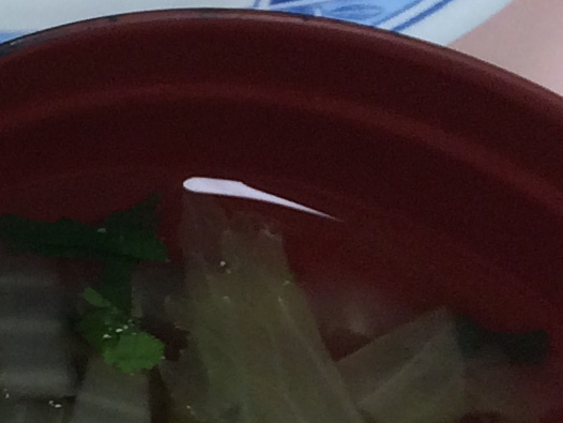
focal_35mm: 186
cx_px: -1069
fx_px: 3027
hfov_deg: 8.9
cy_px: 223
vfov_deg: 8.0
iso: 40
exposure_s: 1/60
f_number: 2.2
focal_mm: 4.12
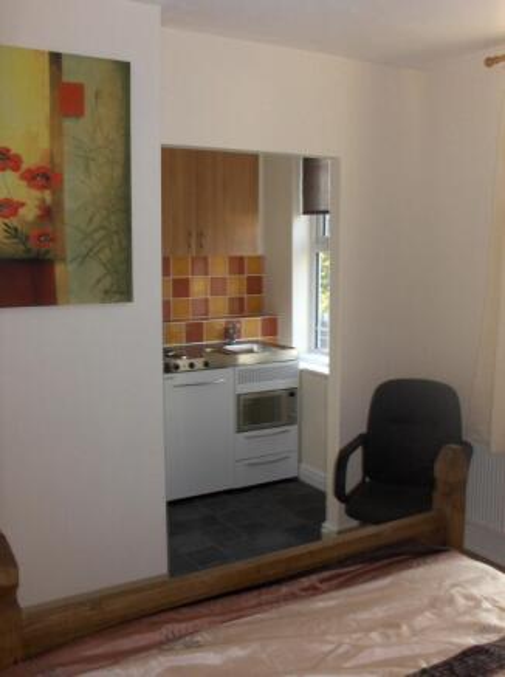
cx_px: 252
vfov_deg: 63.5
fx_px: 547
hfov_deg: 49.6
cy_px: 338
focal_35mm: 28
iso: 83
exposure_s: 1/60
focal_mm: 5.8
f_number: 2.8
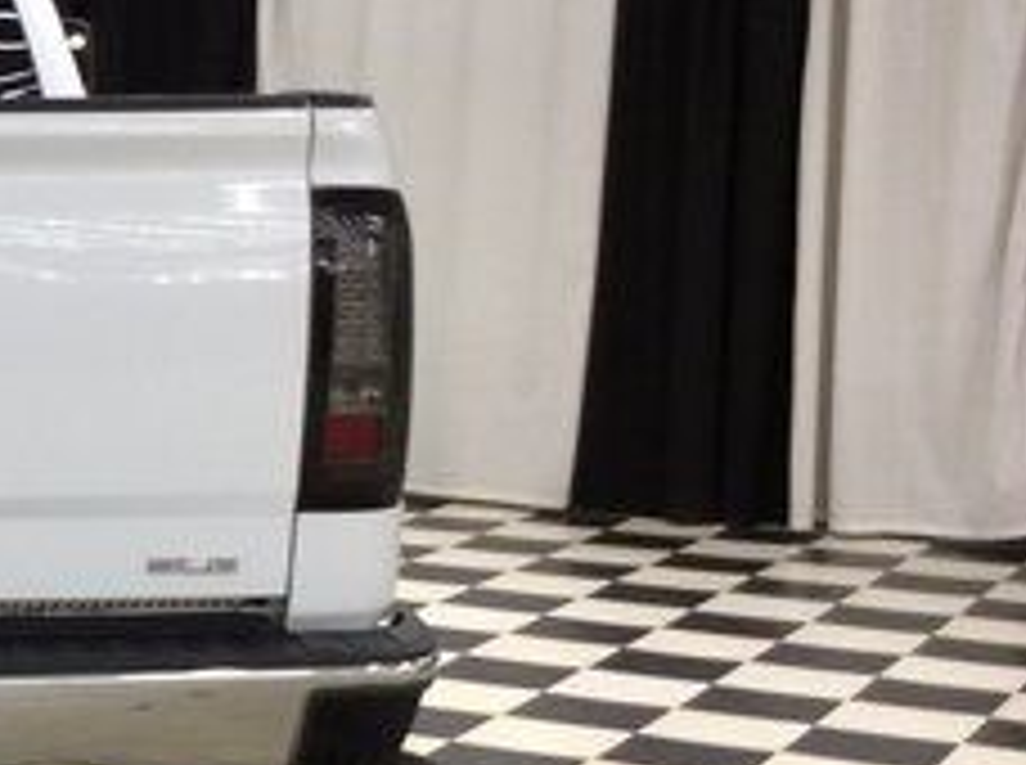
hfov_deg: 19.7
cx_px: -378
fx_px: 2662
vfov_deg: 16.3
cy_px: 531
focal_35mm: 90
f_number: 2.4
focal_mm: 3.3
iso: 50
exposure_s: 1/24
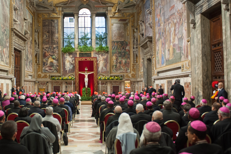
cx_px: 86
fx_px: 282
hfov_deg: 44.1
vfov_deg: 30.5
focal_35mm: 44
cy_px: 74
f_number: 3.2
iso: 2000
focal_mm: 32
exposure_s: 1/160
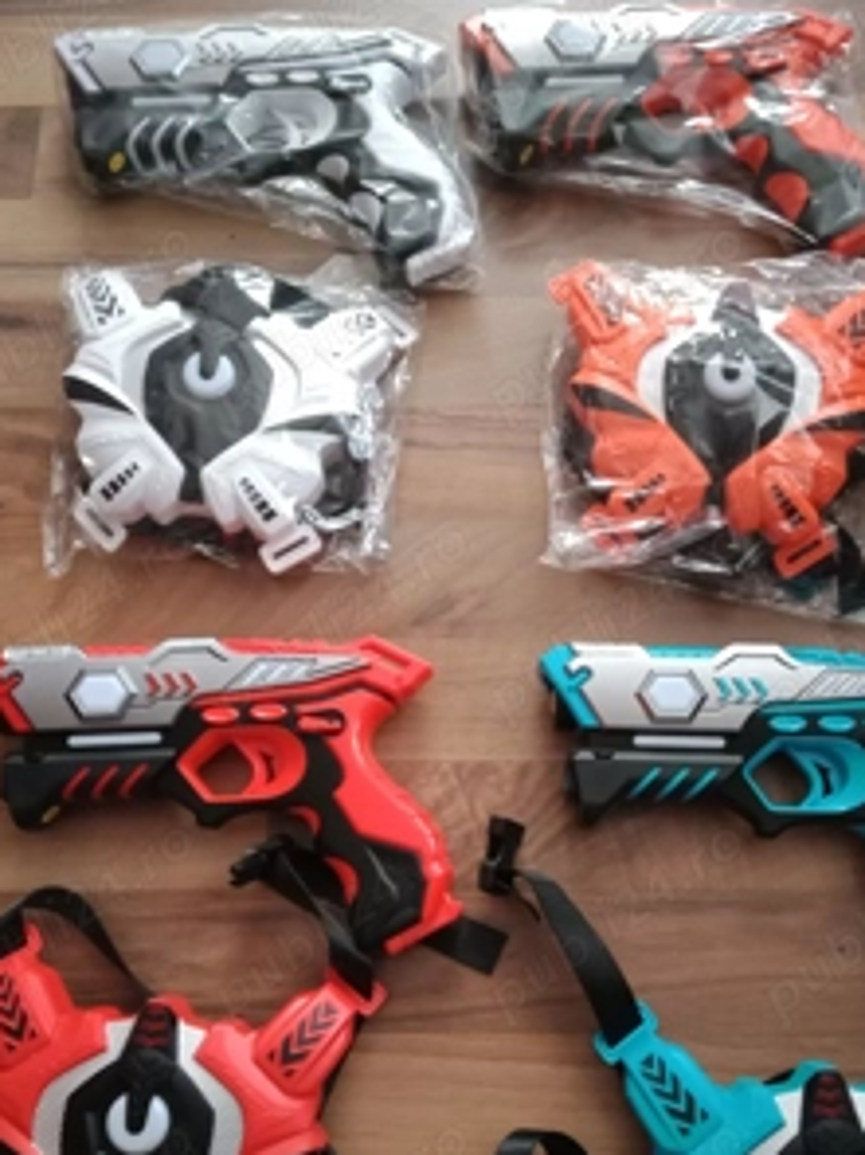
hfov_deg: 37.7
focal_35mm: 38
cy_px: 685
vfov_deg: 48.7
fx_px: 1267
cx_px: 478
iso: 1238
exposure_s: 1/33.3
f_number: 2.2
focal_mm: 3.37
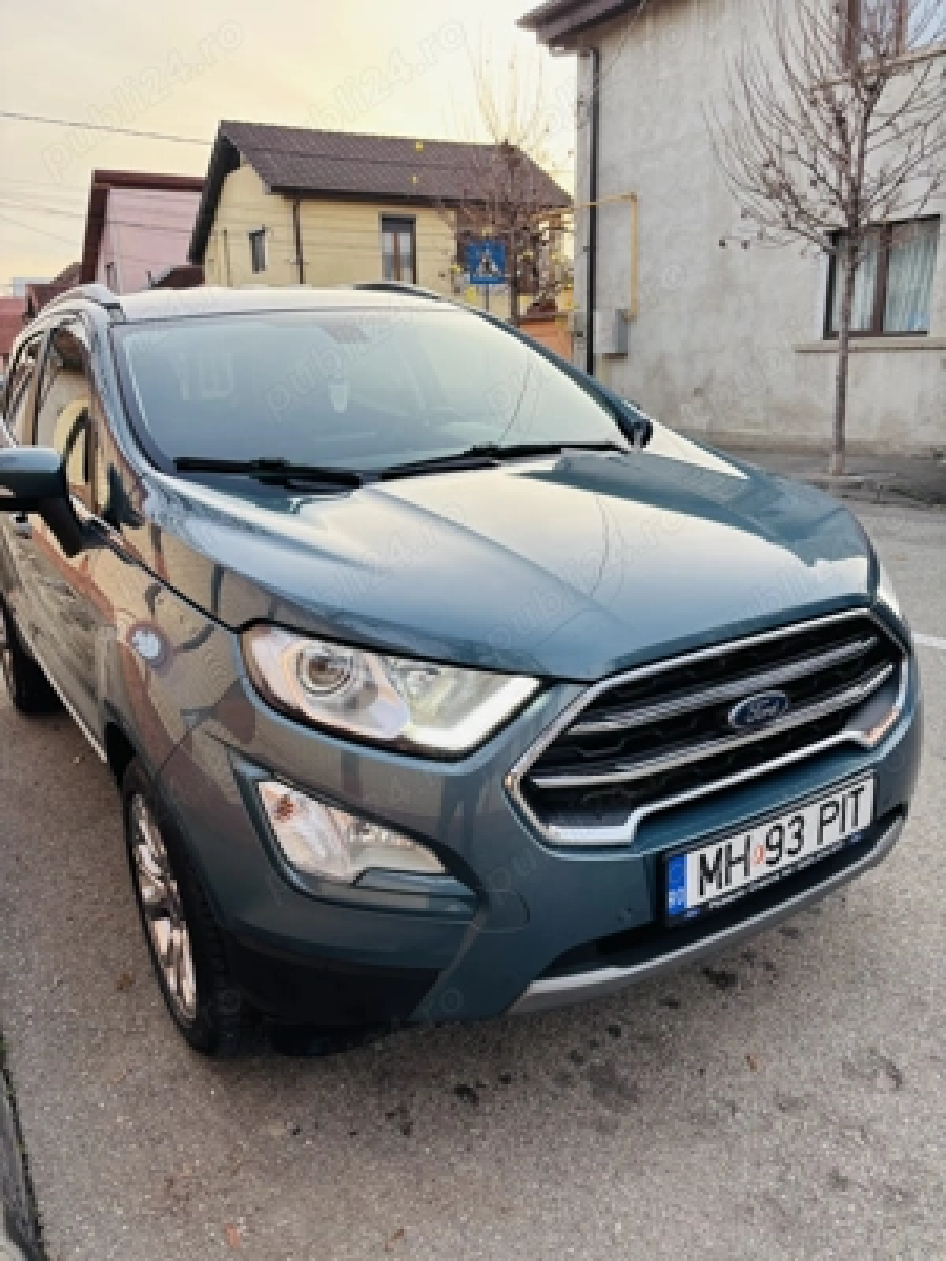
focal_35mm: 26
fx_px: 947
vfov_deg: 67.3
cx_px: 473
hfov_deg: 53.1
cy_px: 630
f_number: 1.6
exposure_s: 1/152
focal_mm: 5.96
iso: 40
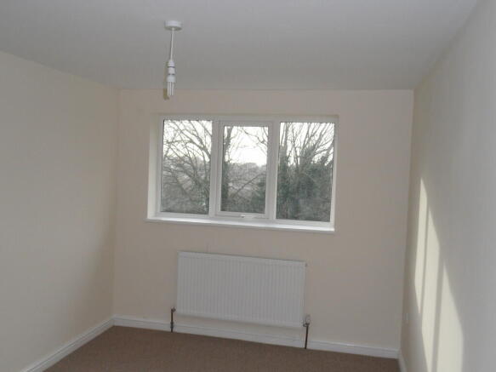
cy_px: 186
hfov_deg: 56.8
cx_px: 248
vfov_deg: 44.1
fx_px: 458
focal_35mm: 32
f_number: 3.4
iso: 100
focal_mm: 5.3
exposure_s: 1/125
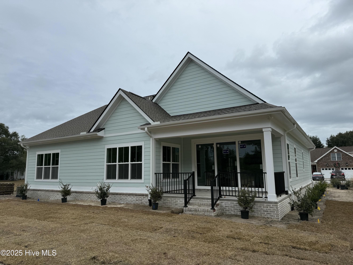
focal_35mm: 24
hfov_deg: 71.6
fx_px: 245
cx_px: 176
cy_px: 132
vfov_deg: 56.8
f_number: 1.78
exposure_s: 1/1618
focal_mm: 6.76
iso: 80
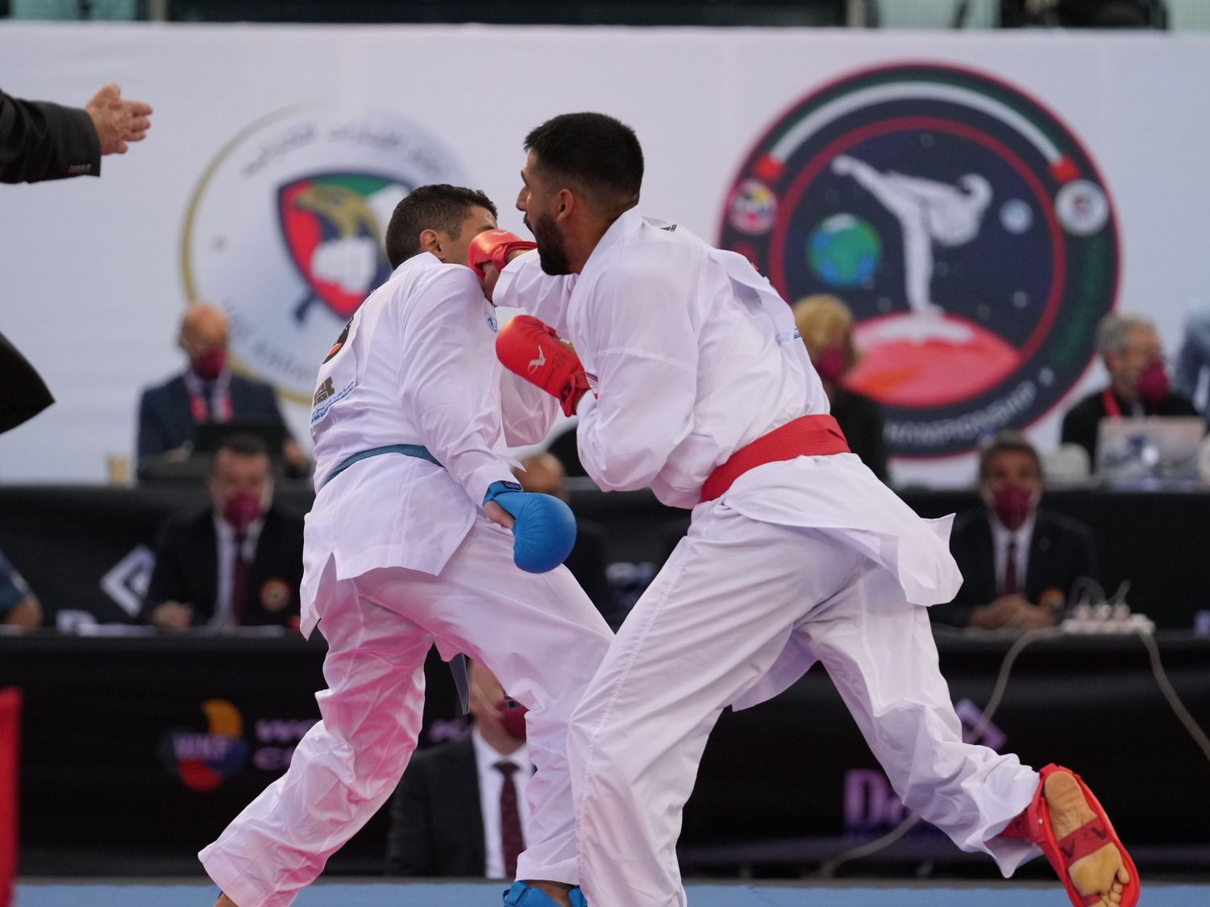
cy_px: 441
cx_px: 551
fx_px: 12092
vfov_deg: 4.3
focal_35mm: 346
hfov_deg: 5.7
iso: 2000
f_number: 2.8
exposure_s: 1/1000
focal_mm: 200
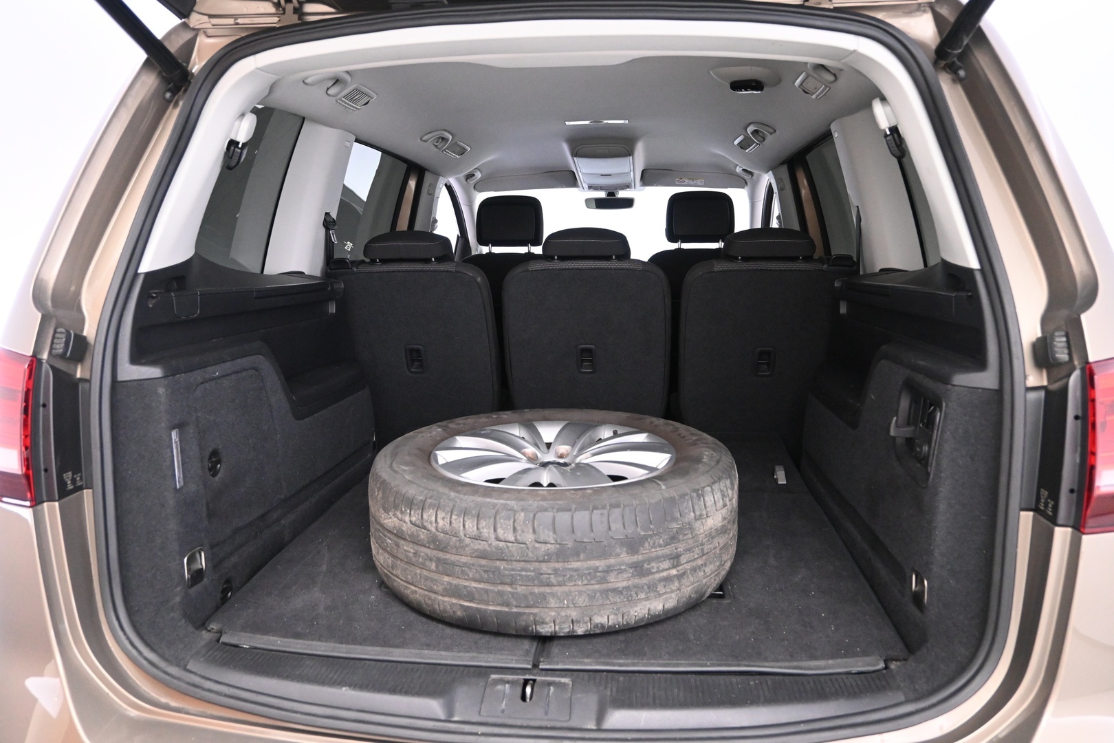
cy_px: 372
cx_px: 557
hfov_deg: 67.4
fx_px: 835
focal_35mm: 27
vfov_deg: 47.9
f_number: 3.5
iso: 3200
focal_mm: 18
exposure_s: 1/40
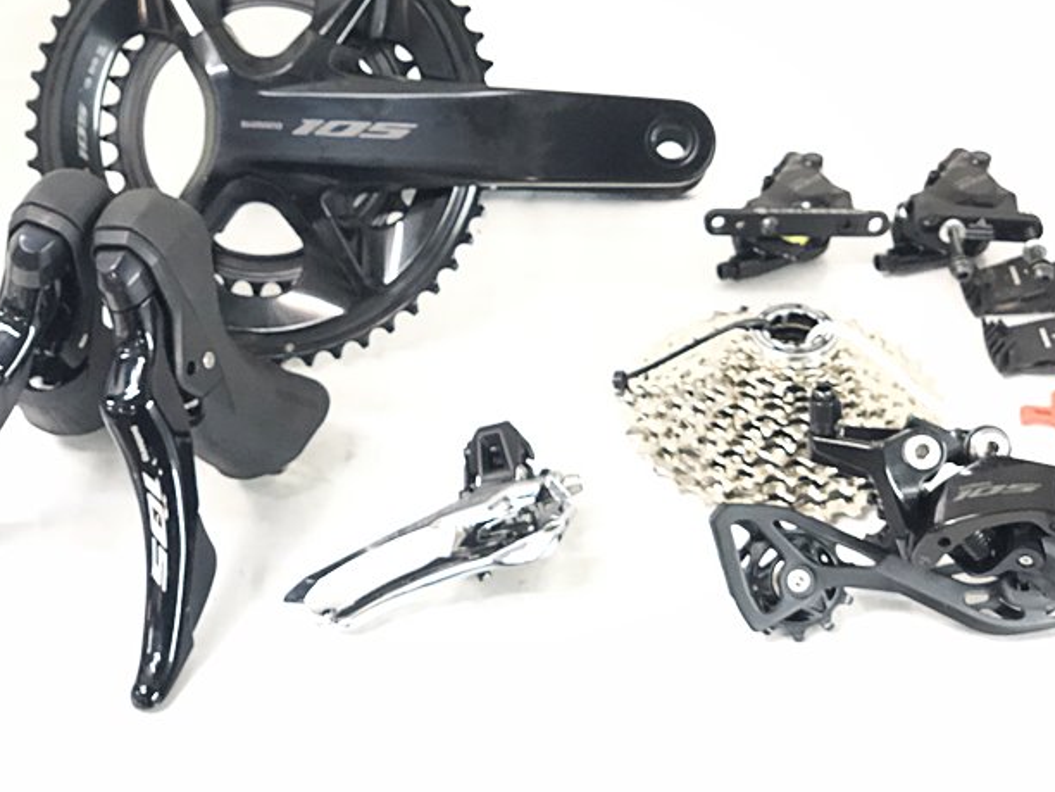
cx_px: 469
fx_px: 2072
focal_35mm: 68
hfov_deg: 28.5
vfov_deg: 21.6
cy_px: 304
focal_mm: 6
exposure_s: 1/25
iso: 160
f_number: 2.4
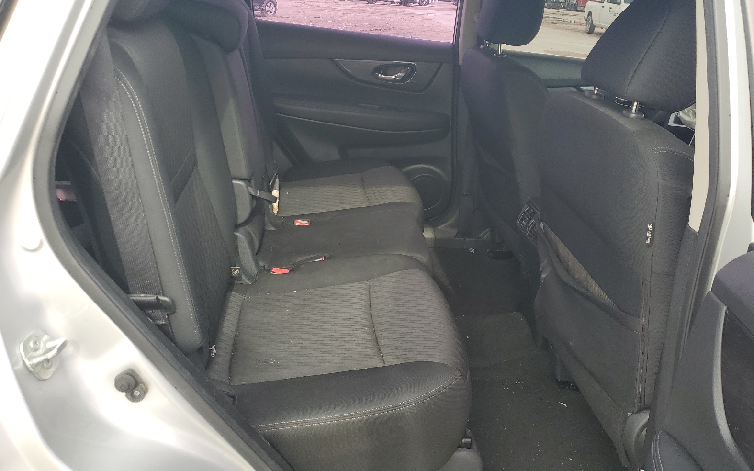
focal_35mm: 28
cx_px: 374
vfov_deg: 44.3
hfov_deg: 66.5
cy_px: 191
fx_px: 575
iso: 50
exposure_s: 1/333
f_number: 1.5
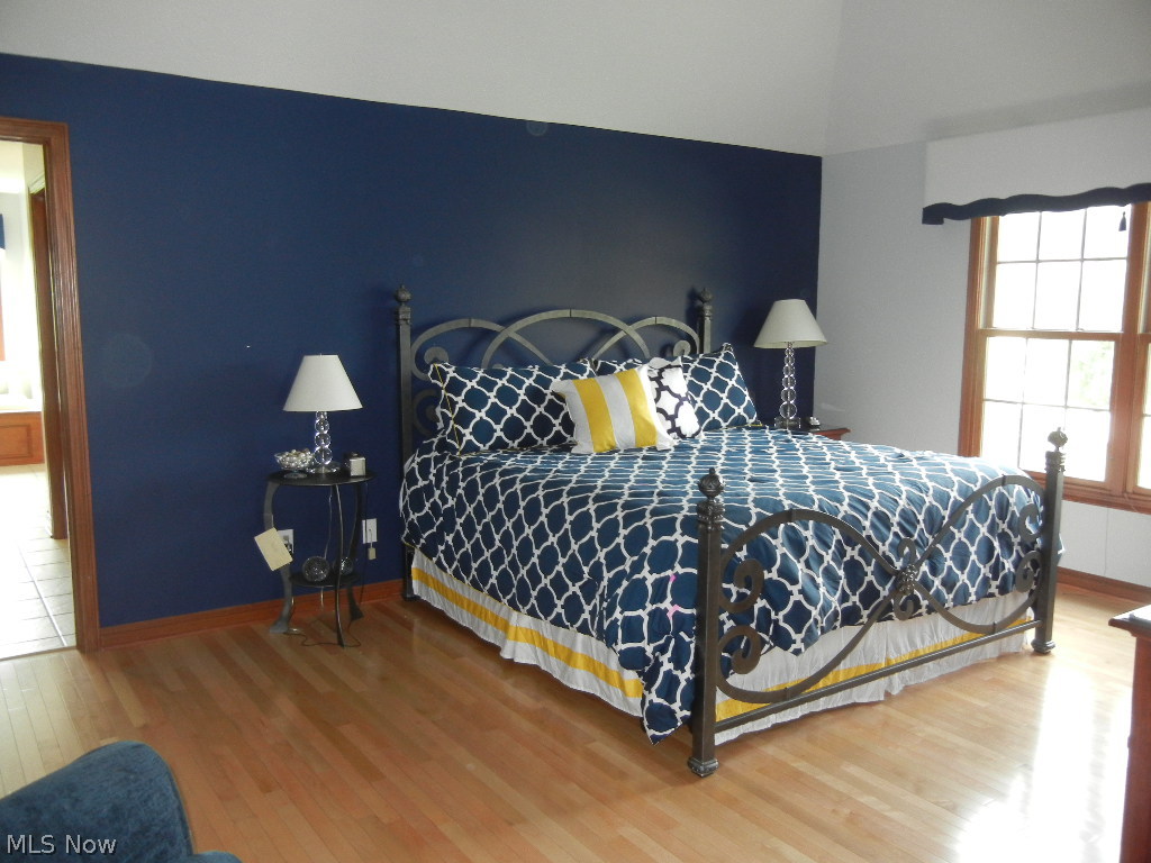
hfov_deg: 60.0
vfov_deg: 46.8
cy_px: 432
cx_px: 576
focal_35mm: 30
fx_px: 998
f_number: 3.5
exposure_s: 1/30
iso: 313
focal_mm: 5.4
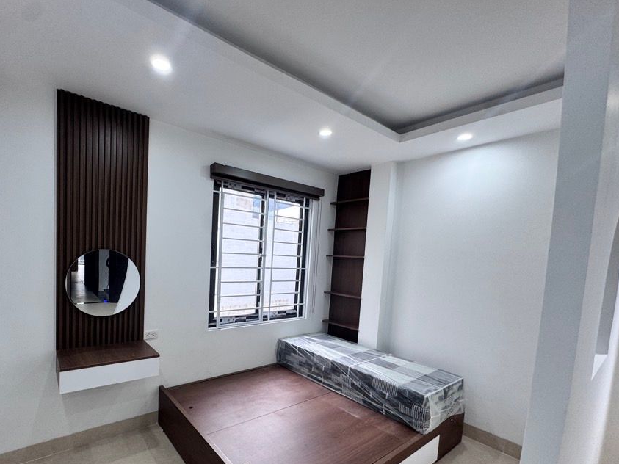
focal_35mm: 17
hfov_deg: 90.2
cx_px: 257
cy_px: 279
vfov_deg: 73.9
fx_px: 304
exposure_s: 1/100
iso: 80
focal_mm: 2.22
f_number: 2.2
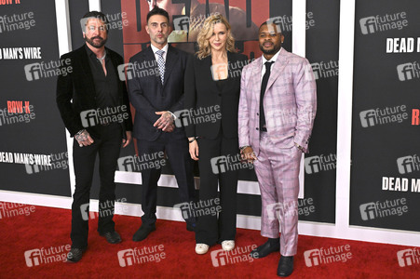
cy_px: 140
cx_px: 210
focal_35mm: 35
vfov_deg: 37.8
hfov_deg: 54.5
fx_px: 408
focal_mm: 35
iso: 2500
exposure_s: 1/320
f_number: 5.6
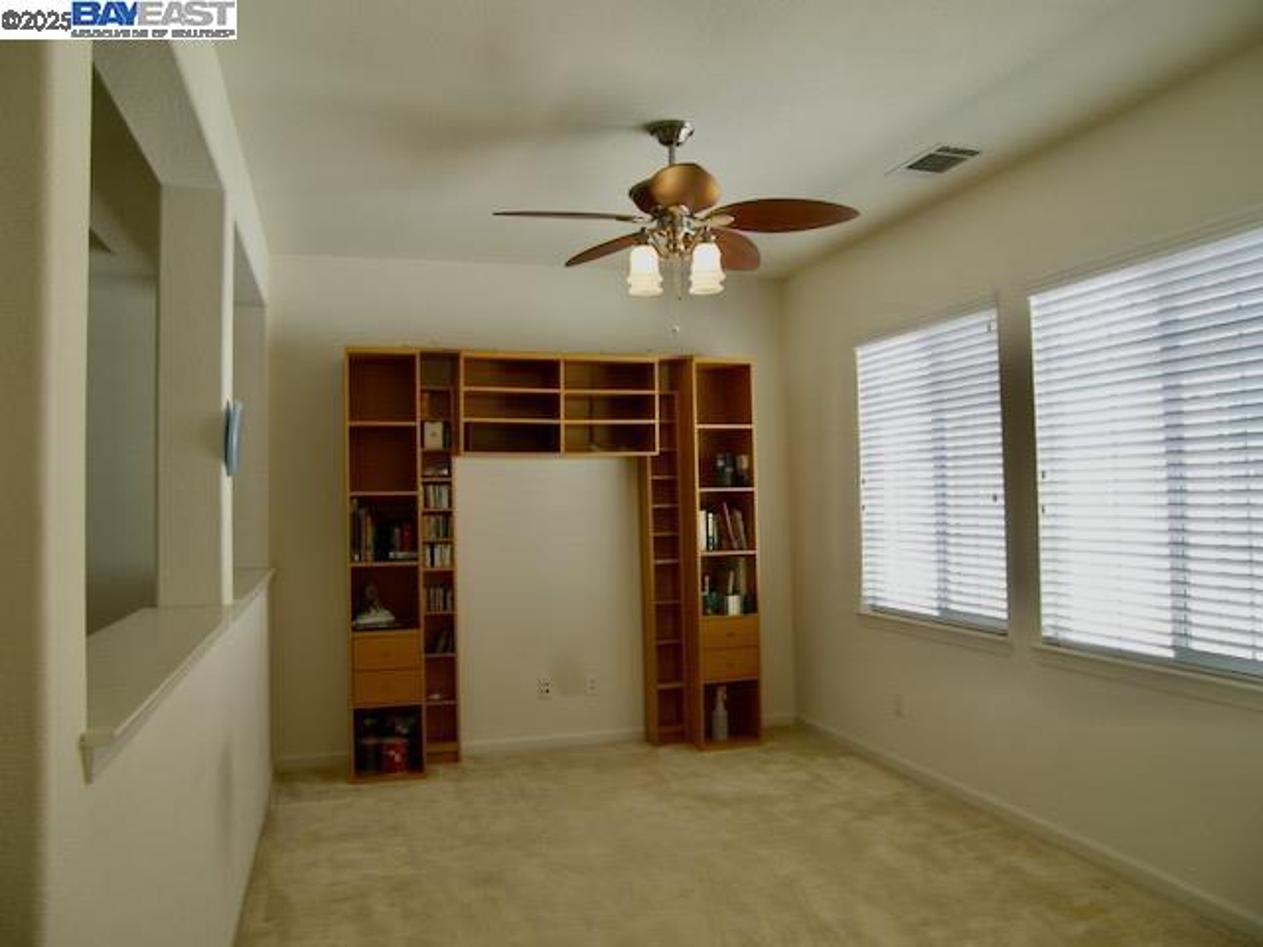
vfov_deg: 53.1
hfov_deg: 67.3
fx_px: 949
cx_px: 632
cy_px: 474
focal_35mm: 26
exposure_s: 1/40
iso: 50
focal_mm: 5.4
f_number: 2.8
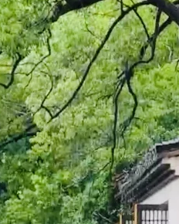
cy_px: 367
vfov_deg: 8.1
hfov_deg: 6.6
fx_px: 1543
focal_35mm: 233
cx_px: -8
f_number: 1.78
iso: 125
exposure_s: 1/200
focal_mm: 6.76
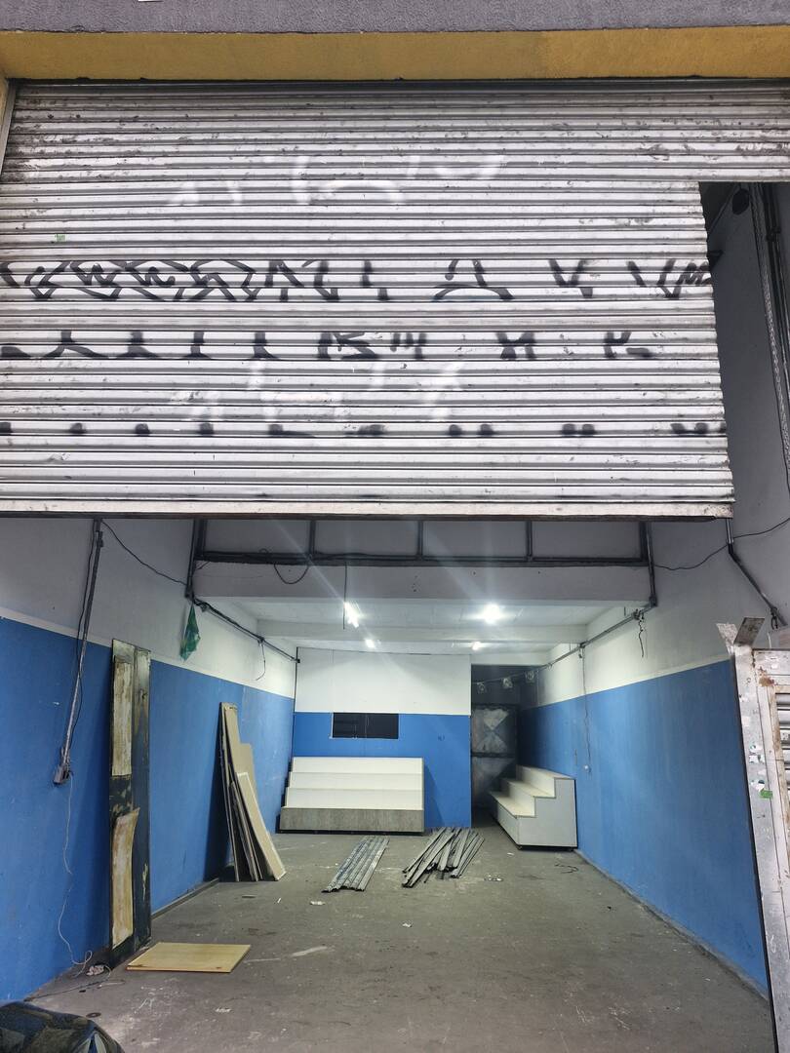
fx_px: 700
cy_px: 526
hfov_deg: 58.9
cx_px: 395
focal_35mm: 23
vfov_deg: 73.9
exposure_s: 1/60
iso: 200
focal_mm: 5.54
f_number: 1.8
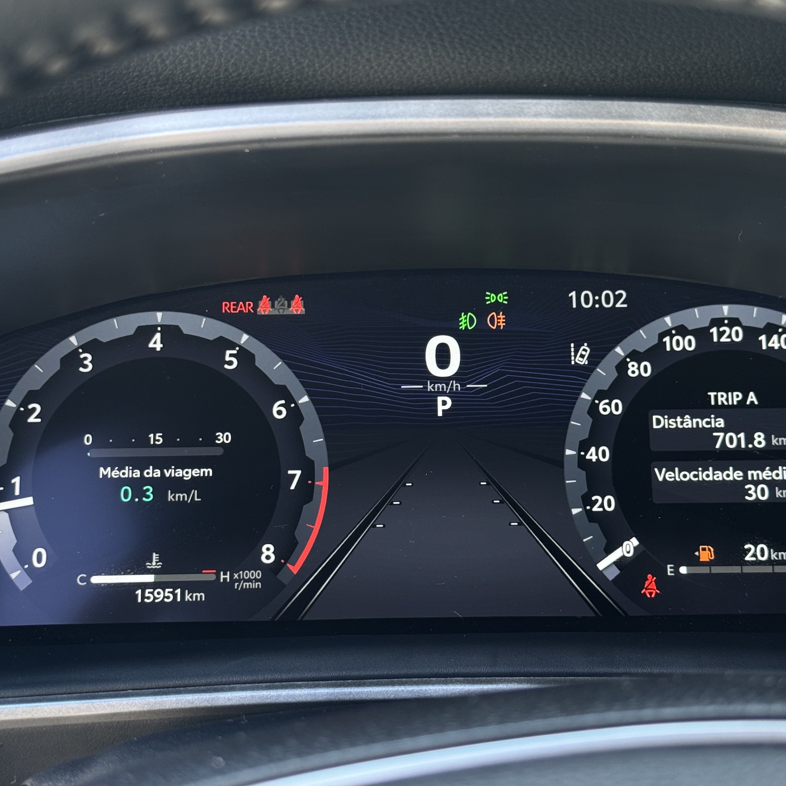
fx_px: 1464
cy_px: 393
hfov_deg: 30.0
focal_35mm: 57
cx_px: 421
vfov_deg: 30.0
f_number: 1.78
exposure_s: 1/60
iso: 125
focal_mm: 6.76
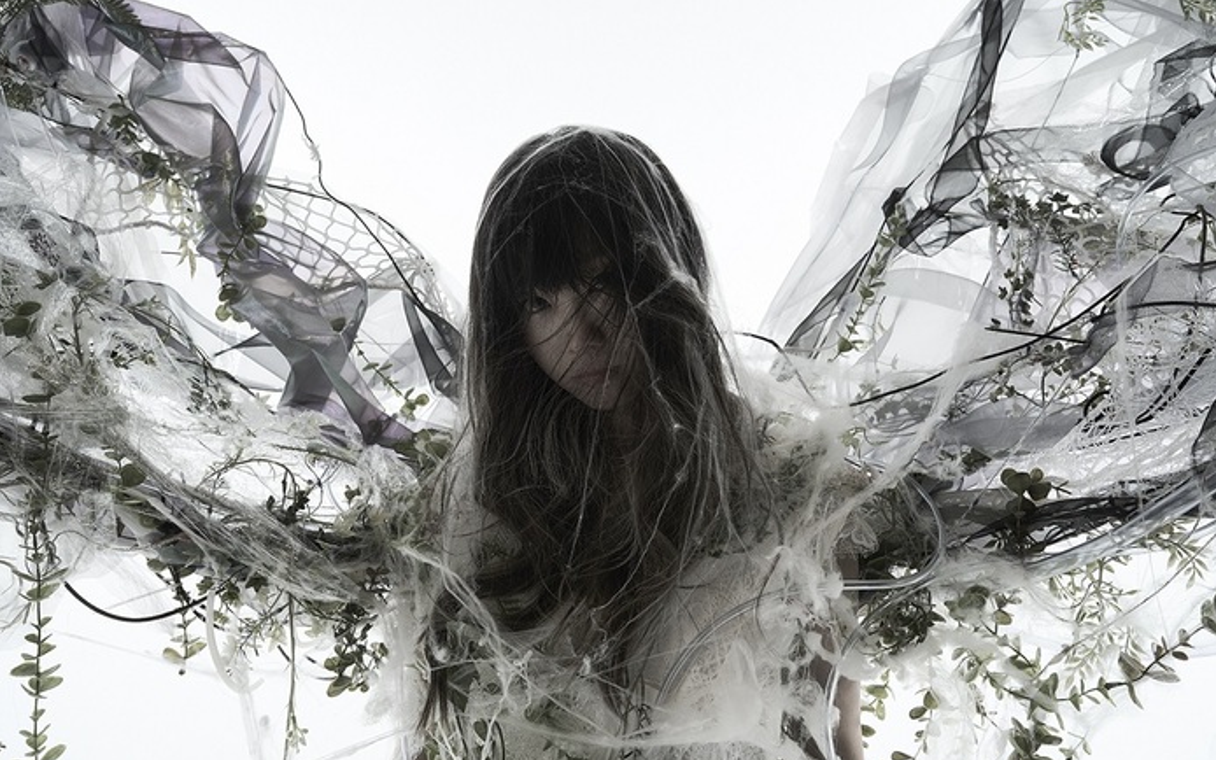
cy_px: 355
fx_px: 829
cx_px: 608
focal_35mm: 25
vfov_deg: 49.3
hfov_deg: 72.5
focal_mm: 24
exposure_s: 1/125
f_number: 9
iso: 400
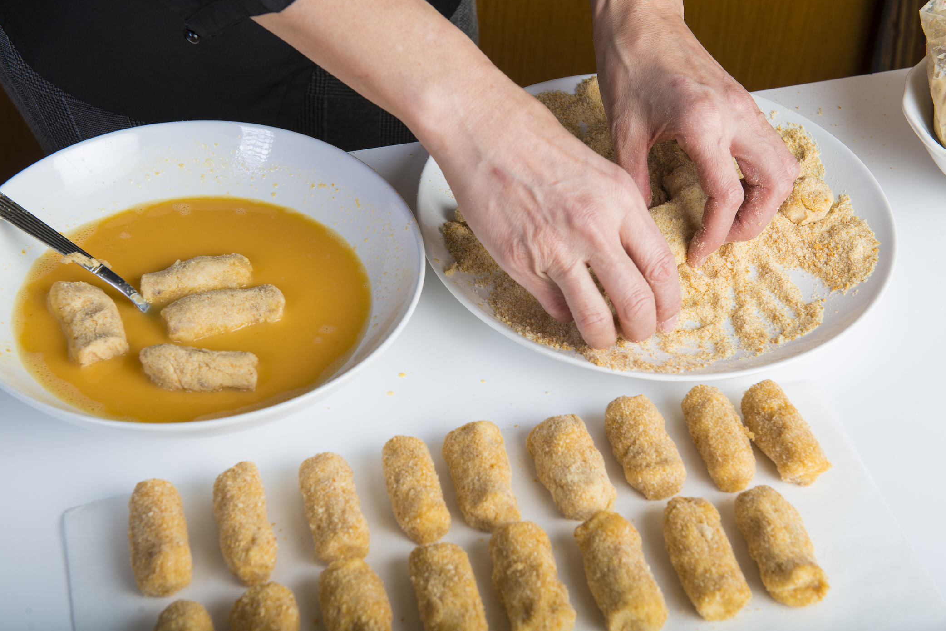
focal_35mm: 59
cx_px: 477
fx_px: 1550
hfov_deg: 33.9
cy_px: 318
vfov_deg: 23.0
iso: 100
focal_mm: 58
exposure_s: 1/250
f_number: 10
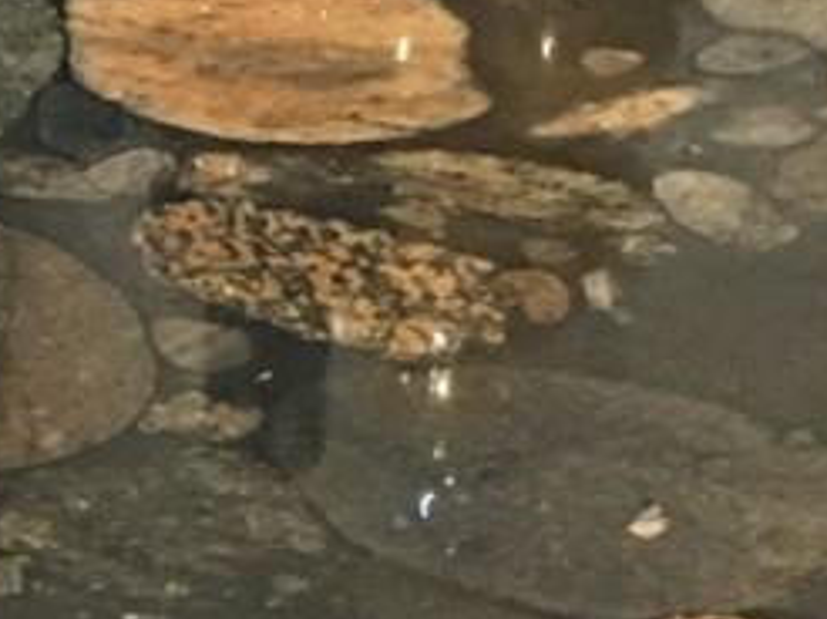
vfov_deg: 7.8
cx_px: 3
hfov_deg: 10.4
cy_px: 387
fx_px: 4511
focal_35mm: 189
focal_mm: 4.15
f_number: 2.2
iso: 100
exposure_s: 1/15
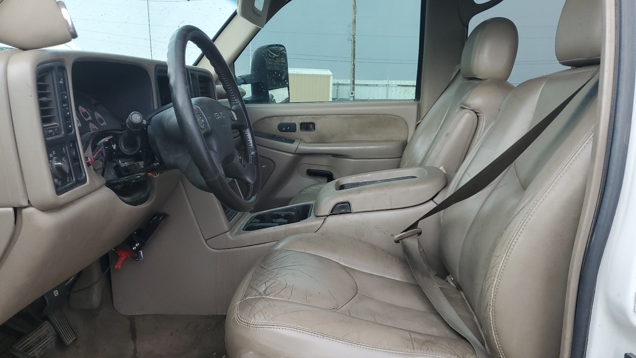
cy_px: 238
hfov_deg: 66.1
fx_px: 489
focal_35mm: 29
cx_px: 320
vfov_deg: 39.7
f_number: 1.5
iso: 59
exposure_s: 1/60.2
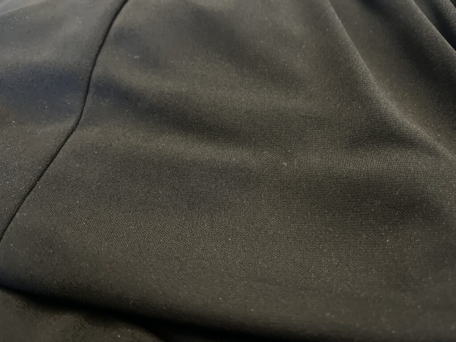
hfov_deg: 67.3
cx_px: 228
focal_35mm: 26
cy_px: 171
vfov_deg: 53.1
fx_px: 343
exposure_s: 1/24
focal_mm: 5.1
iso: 1000
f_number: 1.6
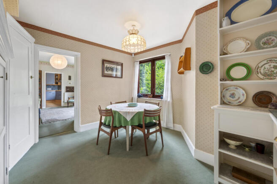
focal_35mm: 14
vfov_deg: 81.1
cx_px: 138
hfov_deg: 104.3
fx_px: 108
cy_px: 92
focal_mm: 14
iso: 200
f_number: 16
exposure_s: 2
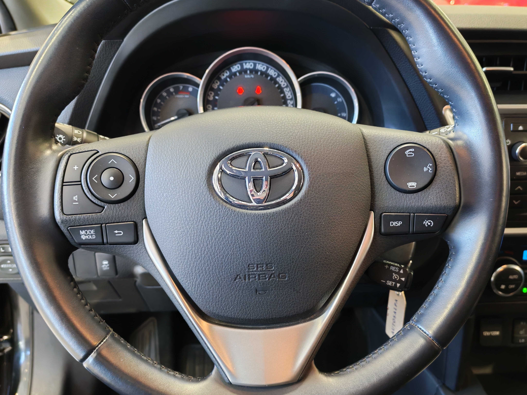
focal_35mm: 33
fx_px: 502
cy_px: 198
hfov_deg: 55.4
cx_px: 264
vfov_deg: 42.9
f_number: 1.9
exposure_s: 1/50
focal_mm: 6.12
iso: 1600
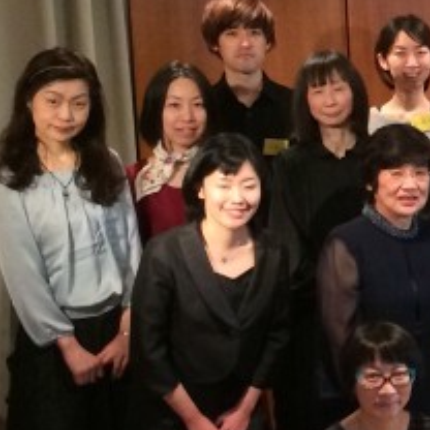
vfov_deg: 13.8
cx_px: 752
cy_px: 192
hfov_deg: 12.7
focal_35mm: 126
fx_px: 1771
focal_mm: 4.15
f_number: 2.2
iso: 250
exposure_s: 1/30
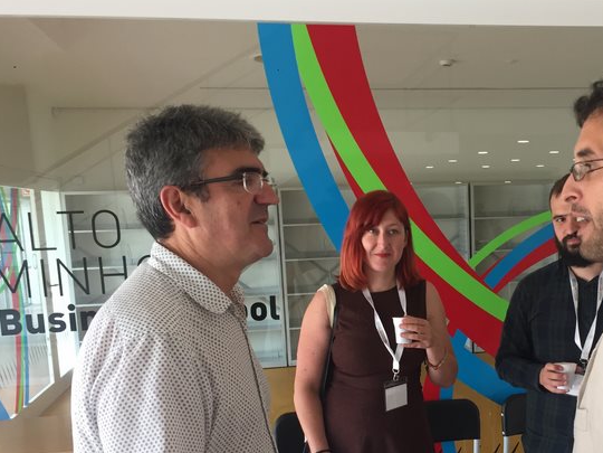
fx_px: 749
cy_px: 324
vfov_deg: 33.1
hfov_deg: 43.0
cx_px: 423
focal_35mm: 43
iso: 32
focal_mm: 4.15
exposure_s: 1/33
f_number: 2.2
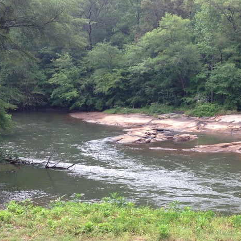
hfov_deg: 27.6
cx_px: 159
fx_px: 488
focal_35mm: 62
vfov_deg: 27.6
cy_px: 152
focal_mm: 4.12
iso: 50
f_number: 2.4
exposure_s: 1/359
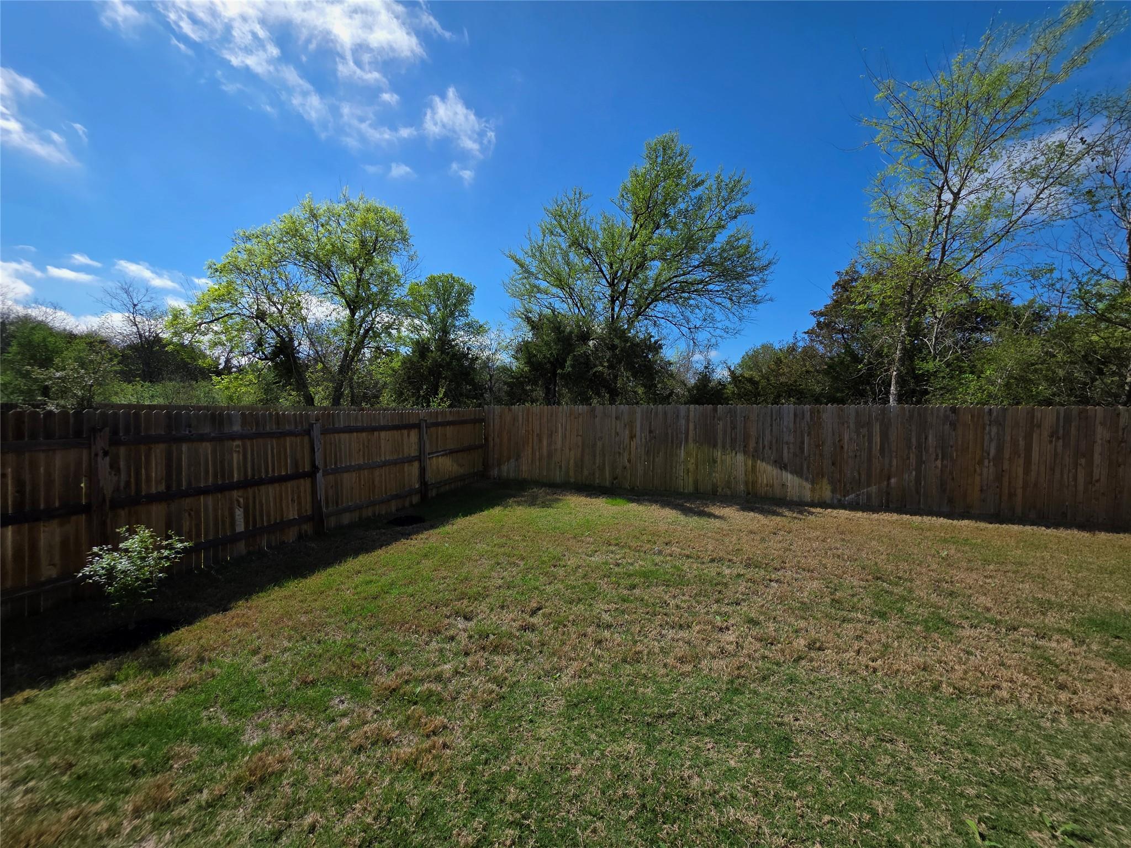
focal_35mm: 13
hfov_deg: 106.2
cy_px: 424
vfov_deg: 89.9
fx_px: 425
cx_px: 566
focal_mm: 2.2
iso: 40
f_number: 1.9
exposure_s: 1/1994
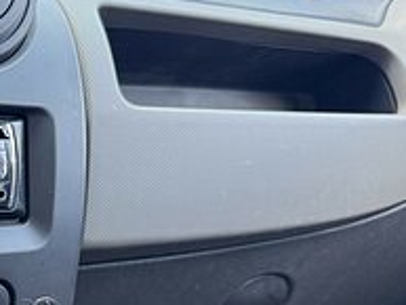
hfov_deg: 25.5
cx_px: -86
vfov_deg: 21.1
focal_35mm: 68
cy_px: 289
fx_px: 798
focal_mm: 6.76
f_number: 1.78
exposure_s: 1/90
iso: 200
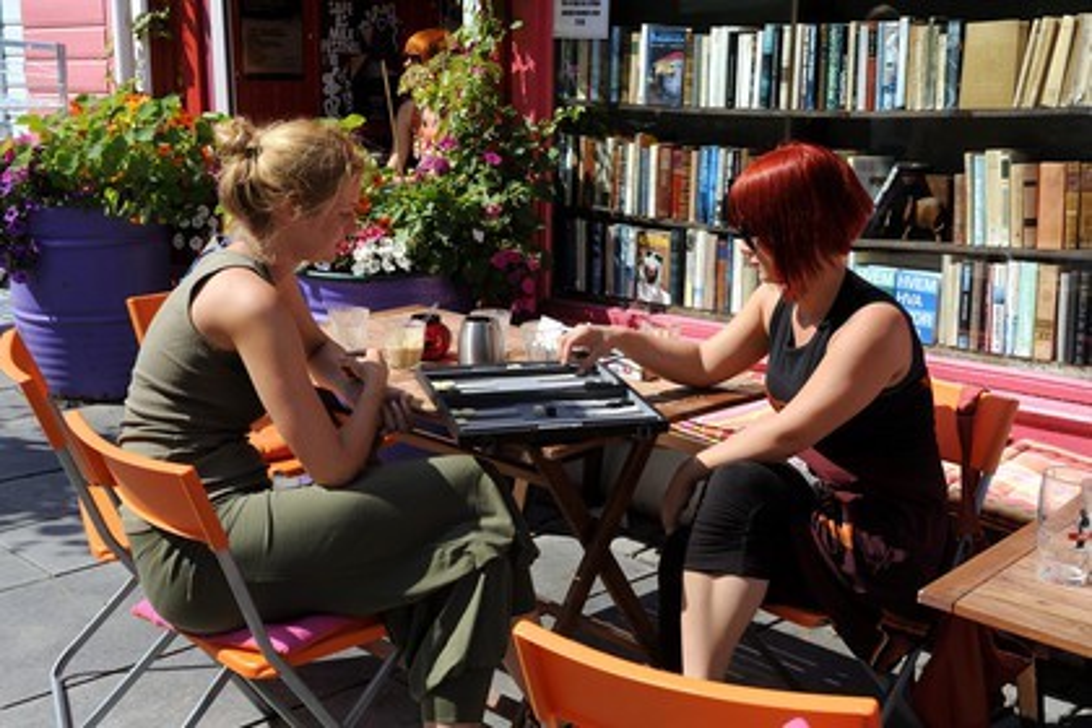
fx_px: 1517
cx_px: 546
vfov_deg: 27.0
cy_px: 364
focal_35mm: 50
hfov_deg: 39.6
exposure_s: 1/160
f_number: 11
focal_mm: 50
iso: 200
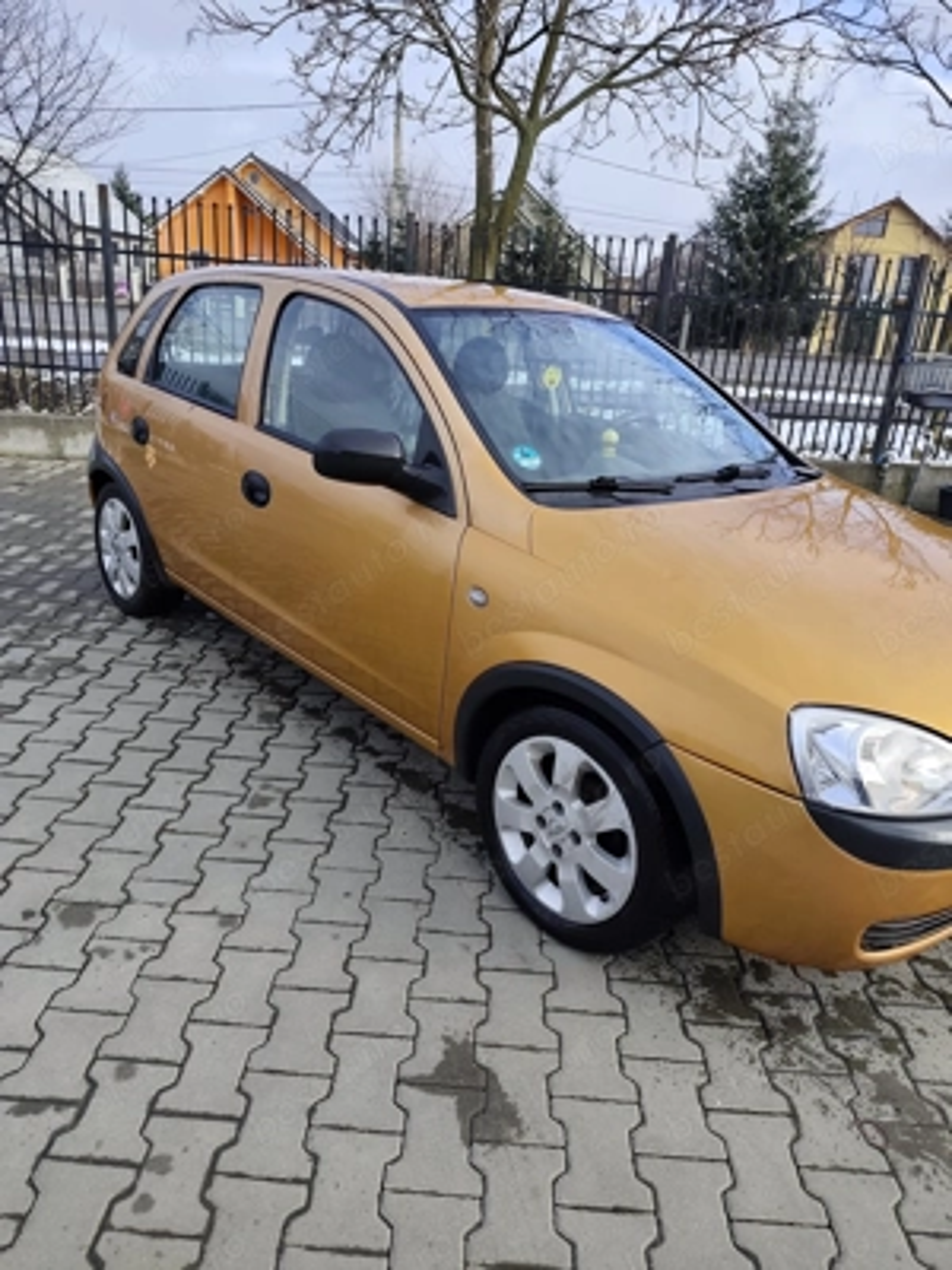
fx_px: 843
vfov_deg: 73.9
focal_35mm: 23
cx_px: 476
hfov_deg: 58.9
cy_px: 635
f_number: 1.65
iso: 50
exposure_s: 1/552
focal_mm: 6.19
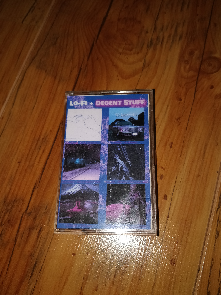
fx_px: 230
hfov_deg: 51.3
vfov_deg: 65.3
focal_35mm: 27
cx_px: 105
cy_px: 142
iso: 100
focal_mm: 4.1
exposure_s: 1/132
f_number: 1.7
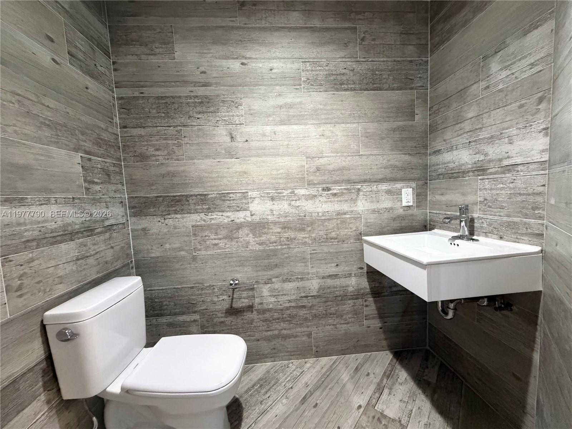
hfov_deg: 102.1
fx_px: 231
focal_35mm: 14
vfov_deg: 85.7
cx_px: 286
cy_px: 214
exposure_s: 1/60
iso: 800
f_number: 2.2
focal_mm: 2.22
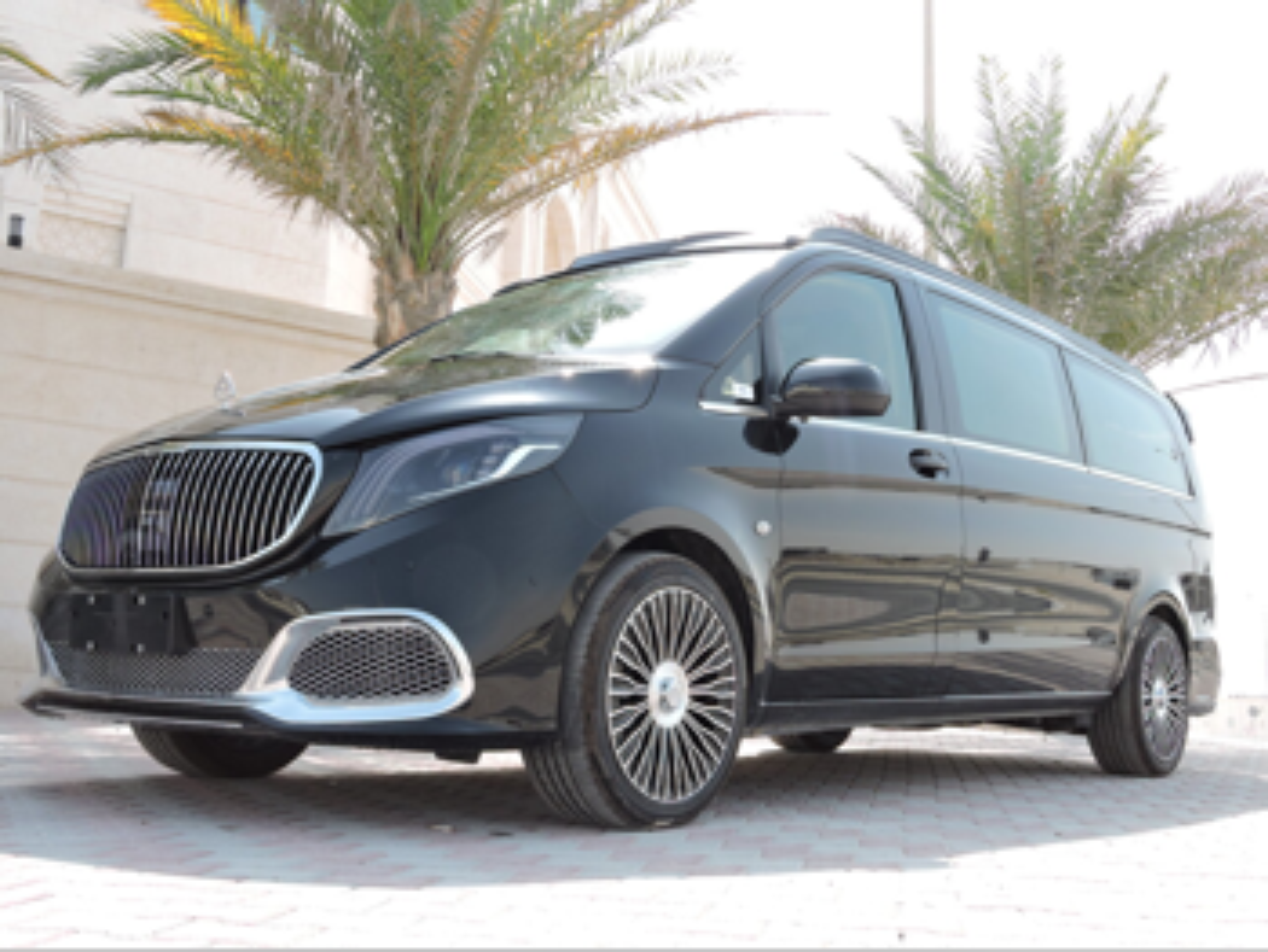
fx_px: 1466
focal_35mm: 40
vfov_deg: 36.0
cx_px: 634
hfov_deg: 46.8
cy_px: 476
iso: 100
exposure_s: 1/400
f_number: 3.8
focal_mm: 7.2
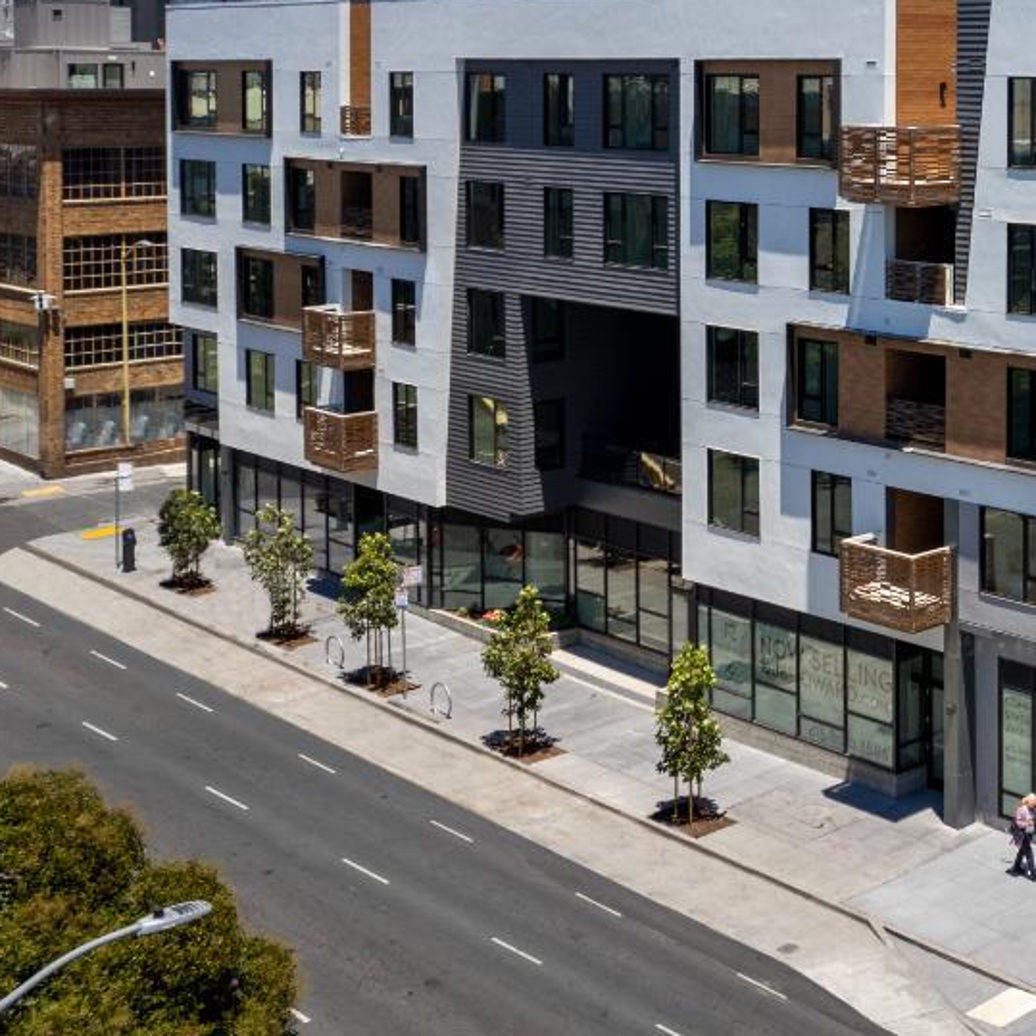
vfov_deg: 31.4
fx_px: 1761
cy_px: 122
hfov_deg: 28.8
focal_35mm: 52
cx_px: 1217
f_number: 2.8
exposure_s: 1/1600
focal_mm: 8.38
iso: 100
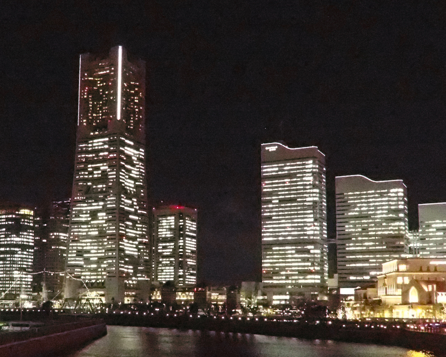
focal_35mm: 50
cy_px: 231
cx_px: 159
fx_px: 660
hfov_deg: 37.1
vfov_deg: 30.1
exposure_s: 1/50
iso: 12800
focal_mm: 6.7
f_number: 3.5
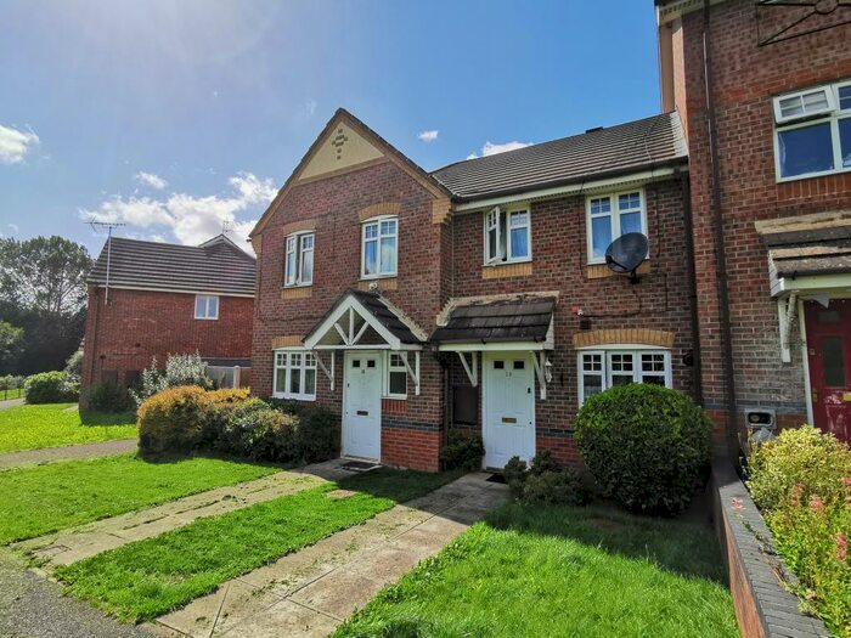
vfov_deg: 74.7
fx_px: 418
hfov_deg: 91.0
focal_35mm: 17
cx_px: 426
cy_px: 319
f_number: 2.2
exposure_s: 1/2151
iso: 50
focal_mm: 2.26
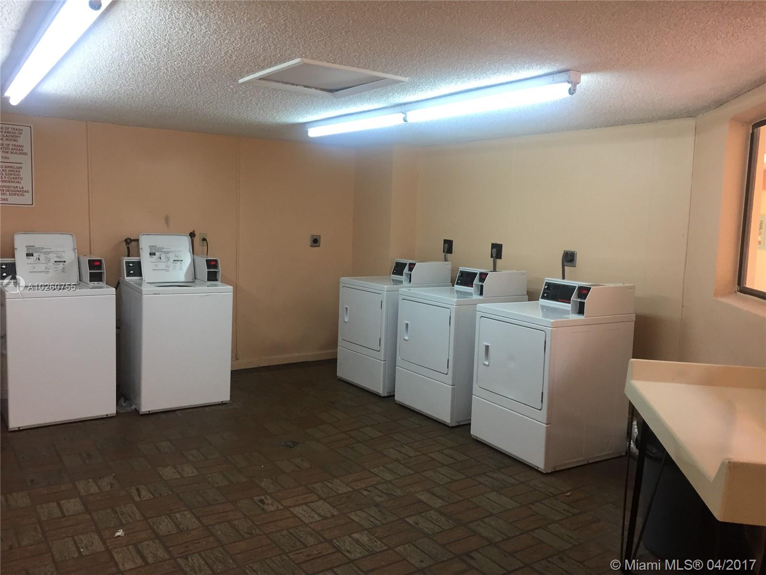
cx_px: 383
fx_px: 642
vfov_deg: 48.2
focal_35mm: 29
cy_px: 288
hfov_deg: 61.7
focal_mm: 4.15
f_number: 2.2
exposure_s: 1/30
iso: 40
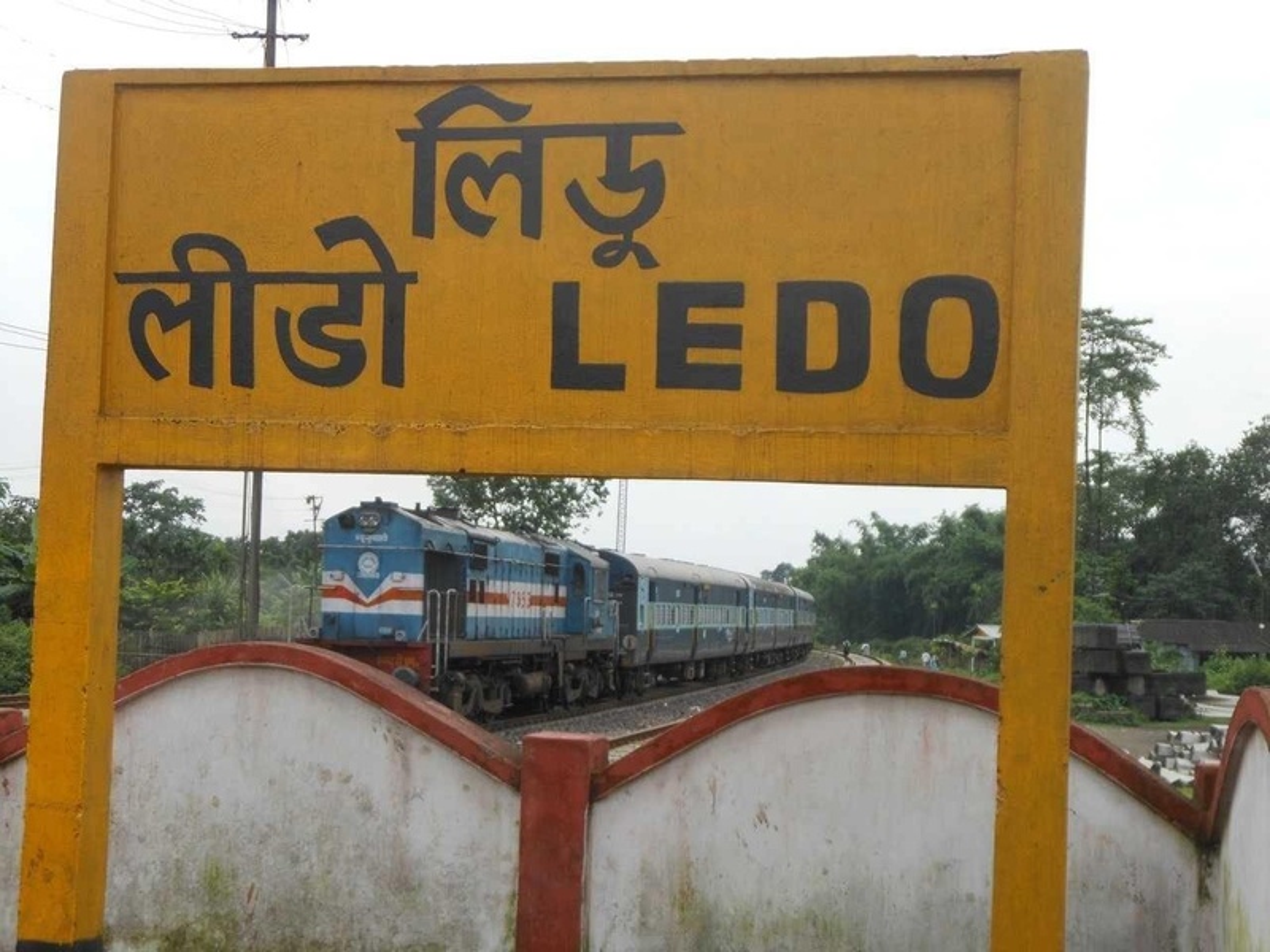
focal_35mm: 57
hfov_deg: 33.8
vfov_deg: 25.7
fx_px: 2091
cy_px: 476
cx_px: 635
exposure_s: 1/320
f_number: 4.1
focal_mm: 10.2
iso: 80
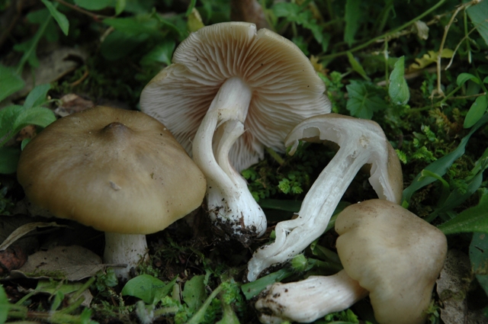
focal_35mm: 105
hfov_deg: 19.5
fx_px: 1422
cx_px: 244
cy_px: 162
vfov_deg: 13.0
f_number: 5.6
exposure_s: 1/125
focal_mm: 70
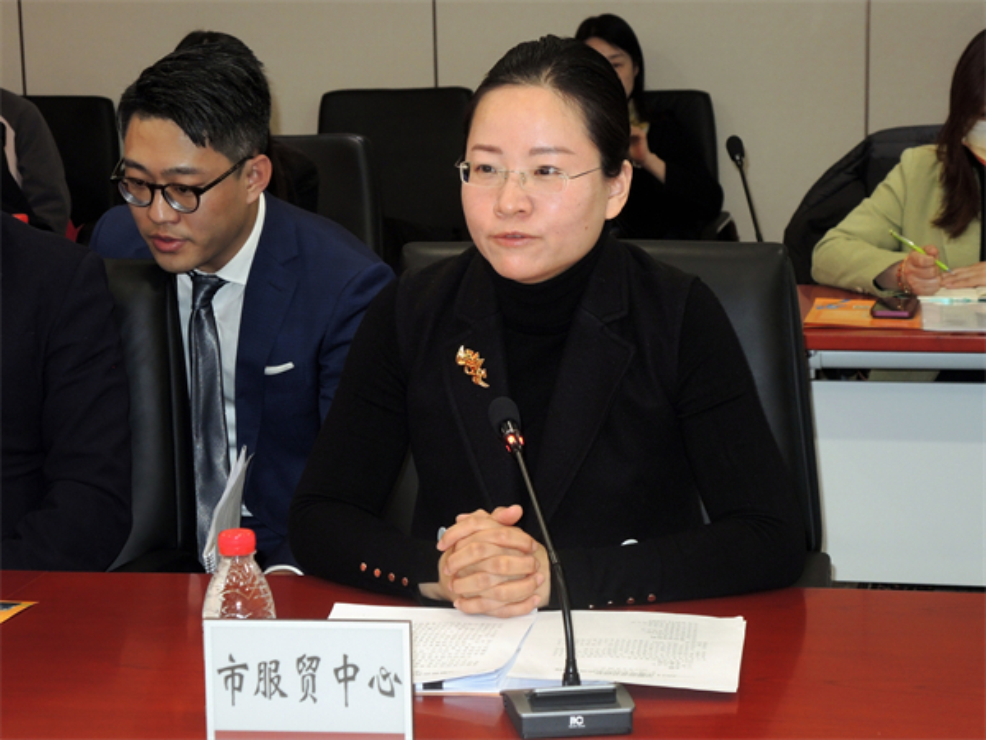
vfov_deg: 17.4
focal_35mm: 85
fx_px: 2421
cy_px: 370
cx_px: 493
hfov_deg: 23.0
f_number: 3.2
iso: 280
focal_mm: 17.7
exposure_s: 1/80
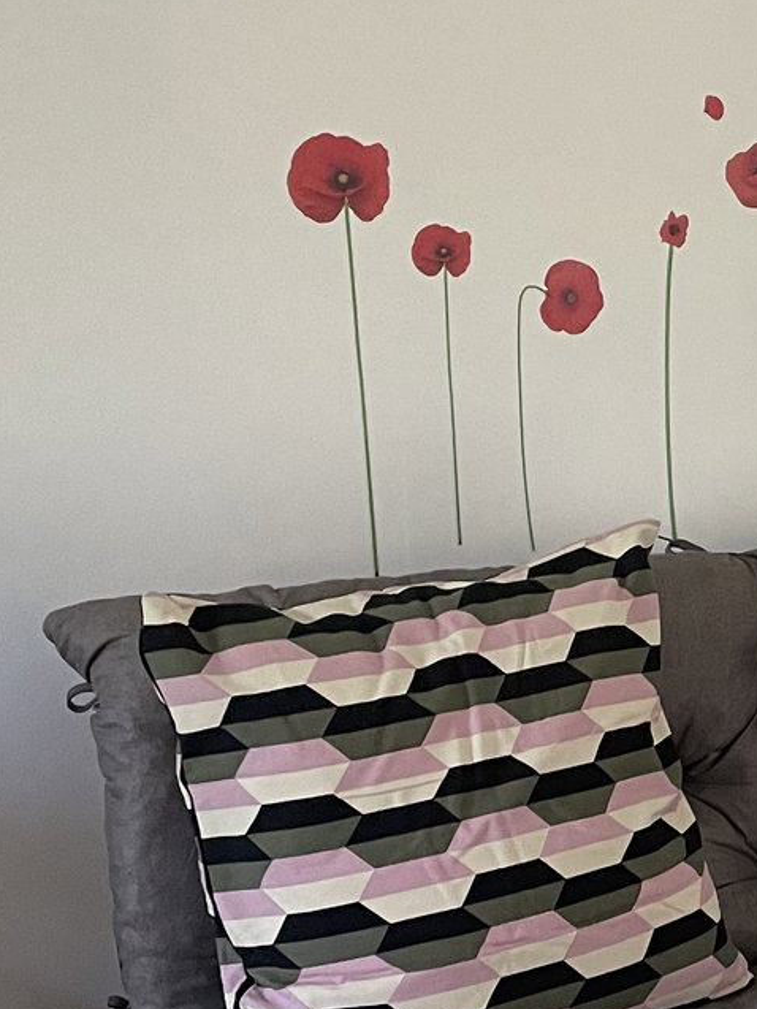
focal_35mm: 87
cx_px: 1134
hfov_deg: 15.6
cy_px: 731
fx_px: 2536
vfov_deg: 22.3
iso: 250
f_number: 1.6
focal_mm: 4.2
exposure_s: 1/60
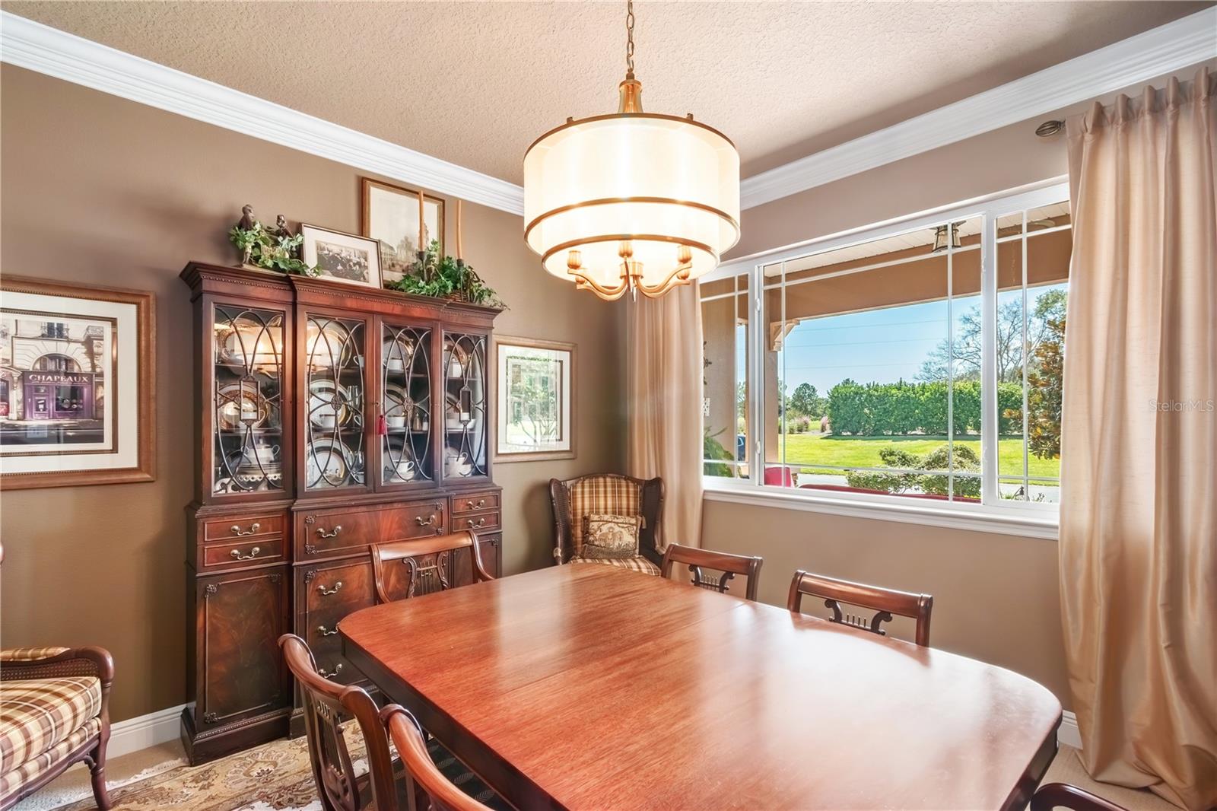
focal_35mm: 15
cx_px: 608
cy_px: 406
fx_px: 507
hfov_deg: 100.4
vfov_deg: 77.3
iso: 250
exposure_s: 1/1.67
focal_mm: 10
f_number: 9
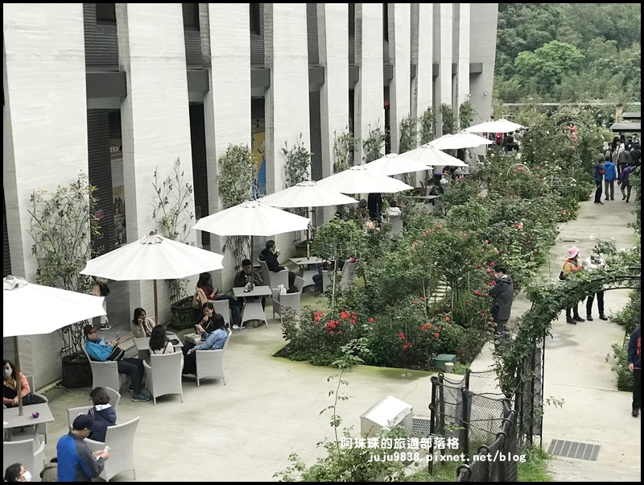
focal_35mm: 57
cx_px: 322
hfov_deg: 33.7
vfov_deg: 25.7
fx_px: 1062
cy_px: 242
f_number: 2.8
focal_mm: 6.6
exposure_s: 1/60
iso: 100
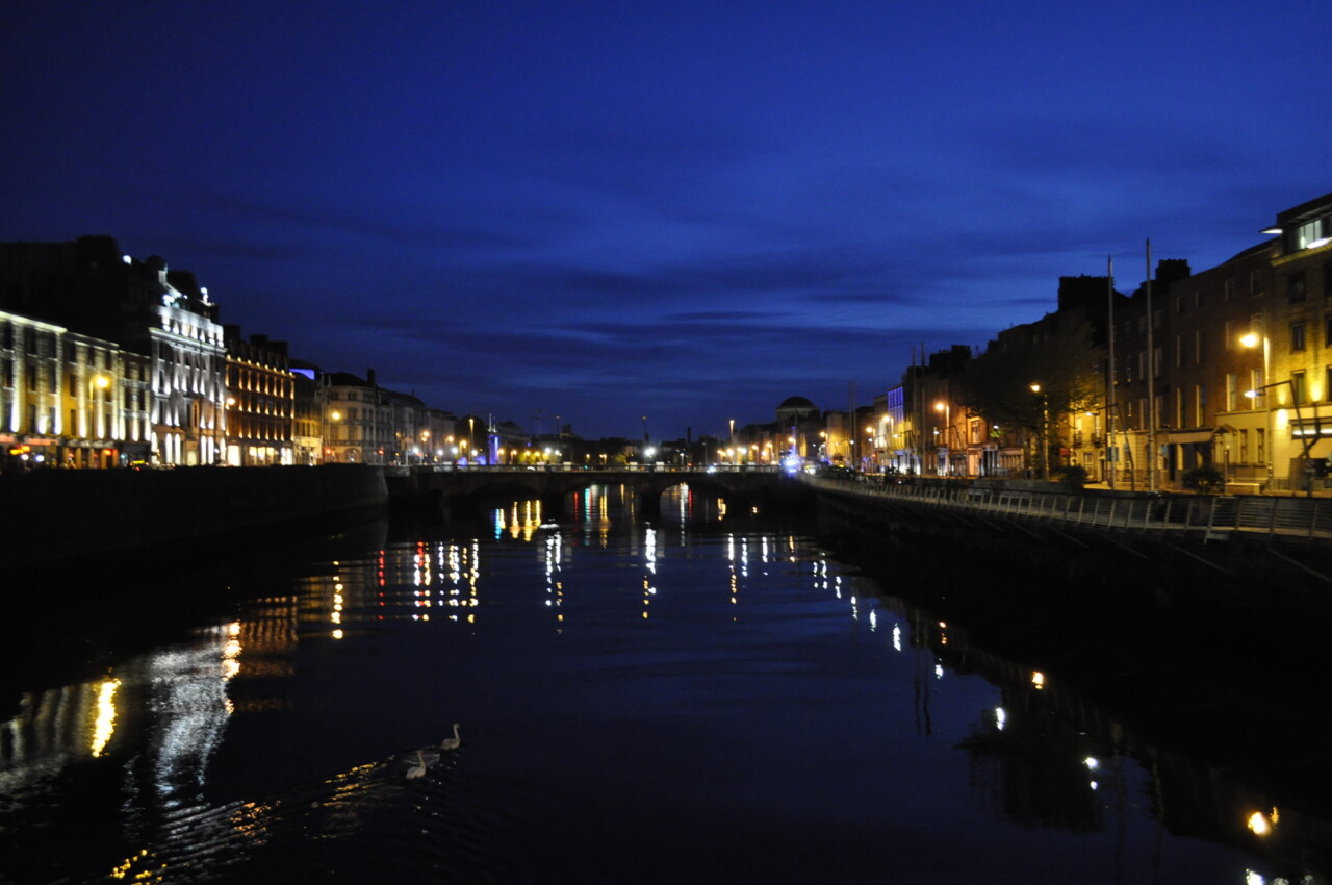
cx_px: 666
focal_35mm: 27
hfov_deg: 67.4
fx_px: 998
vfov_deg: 47.8
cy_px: 442
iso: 1600
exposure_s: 1/13
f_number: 3.5
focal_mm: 18
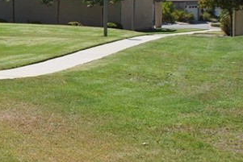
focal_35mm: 92
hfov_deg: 20.1
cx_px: -81
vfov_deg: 14.8
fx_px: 621
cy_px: 26
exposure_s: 1/250
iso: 100
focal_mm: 18
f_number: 8
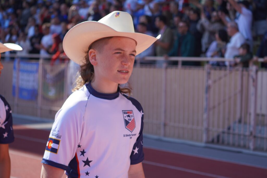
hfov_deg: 19.5
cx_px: 134
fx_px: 778
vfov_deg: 13.0
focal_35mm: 105
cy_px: 89
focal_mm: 70
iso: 100
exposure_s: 1/320
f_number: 4.5
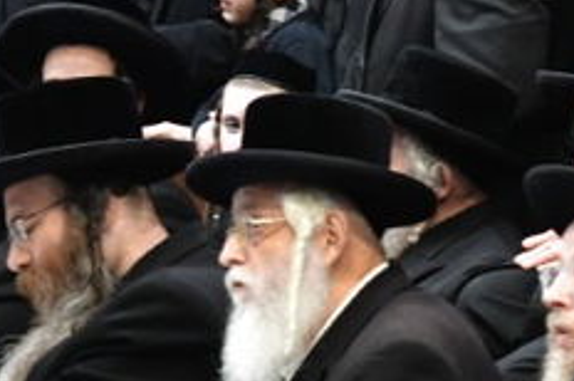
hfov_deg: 4.9
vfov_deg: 3.2
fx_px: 6735
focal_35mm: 423
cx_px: -82
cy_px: -103
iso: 2500
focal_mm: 70
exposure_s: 1/100
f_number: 5.6
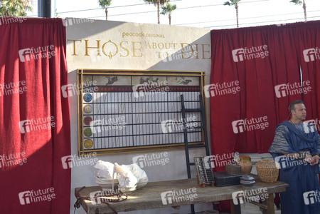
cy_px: 107
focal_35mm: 30
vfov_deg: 43.6
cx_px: 160
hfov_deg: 61.9
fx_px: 267
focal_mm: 30
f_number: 6.3
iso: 320
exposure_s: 1/250
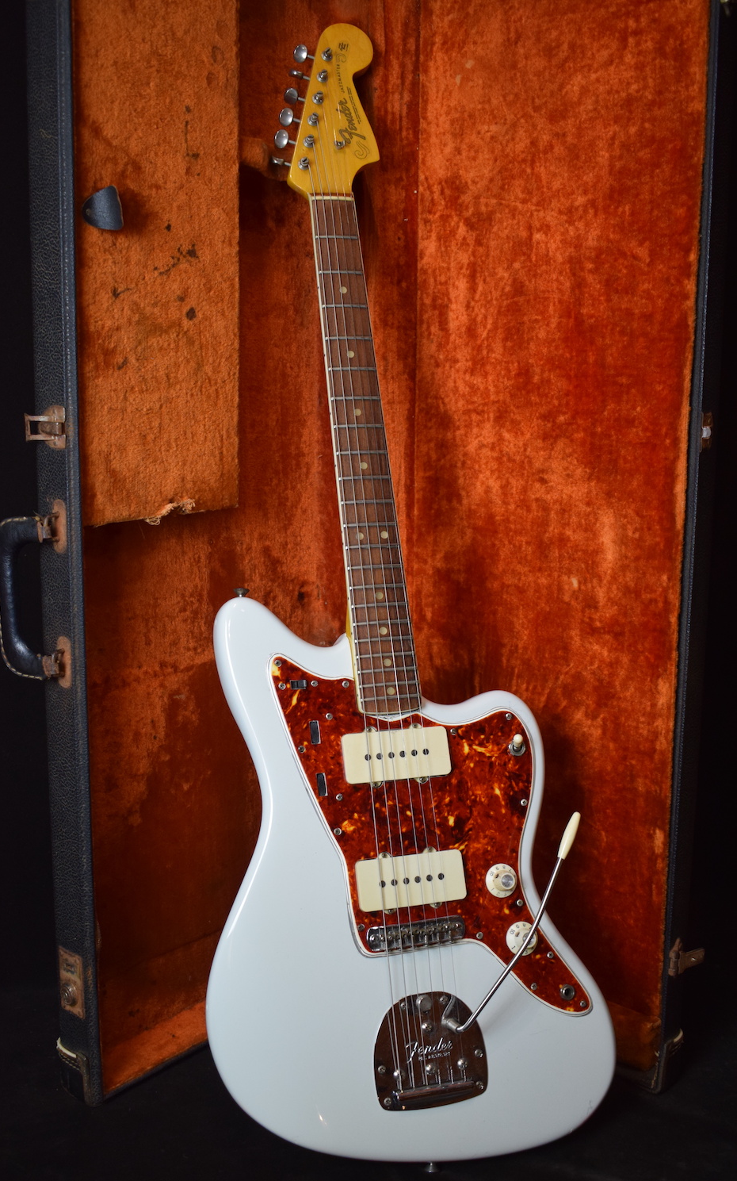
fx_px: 1238
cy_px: 589
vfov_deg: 51.0
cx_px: 360
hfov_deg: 33.1
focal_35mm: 39
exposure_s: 1/60
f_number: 4
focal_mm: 25
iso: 1000
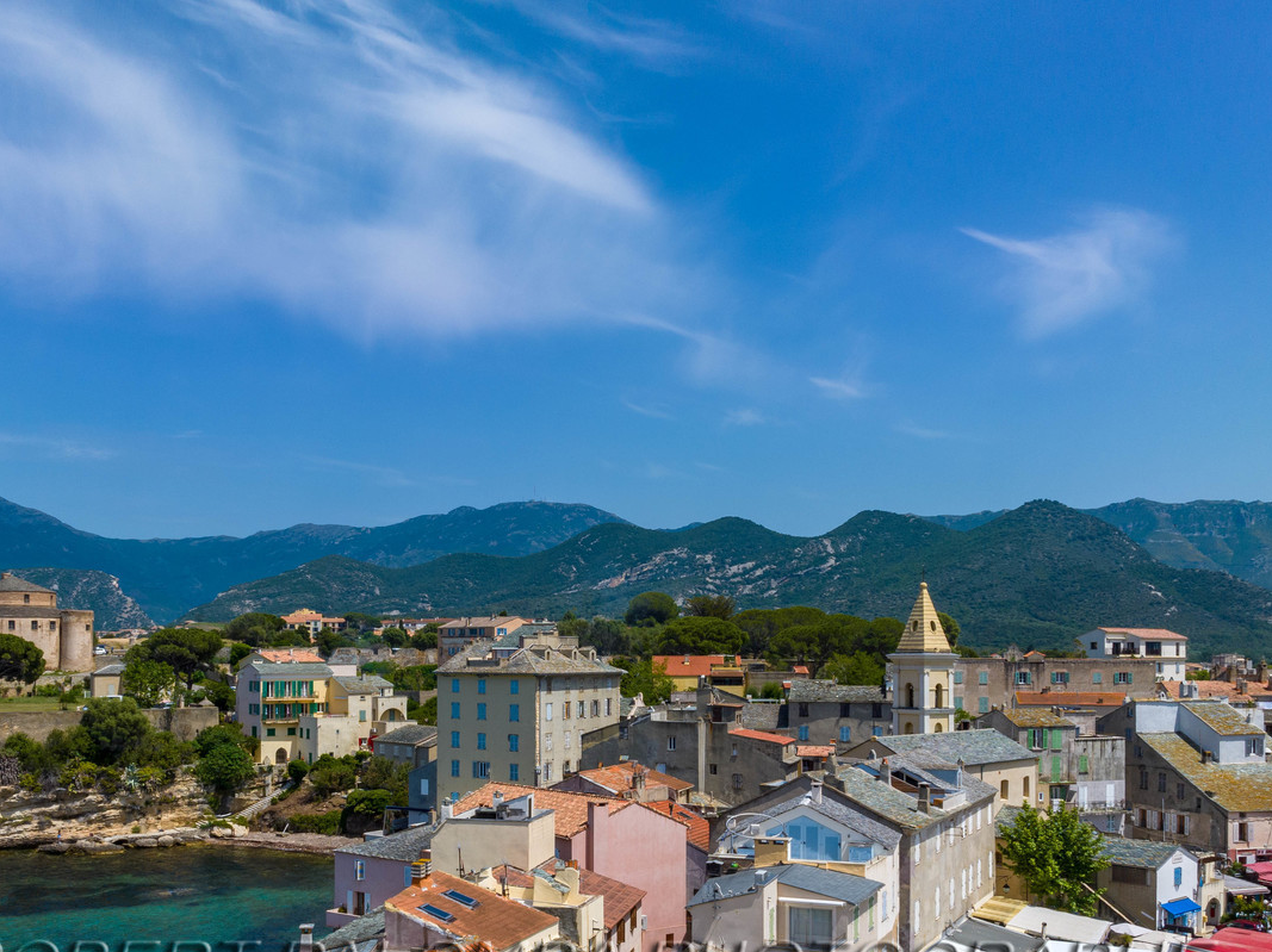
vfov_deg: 39.1
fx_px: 1322
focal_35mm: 36
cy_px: 647
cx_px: 533
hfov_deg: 51.2
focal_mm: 12.3
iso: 100
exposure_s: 1/240
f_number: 11
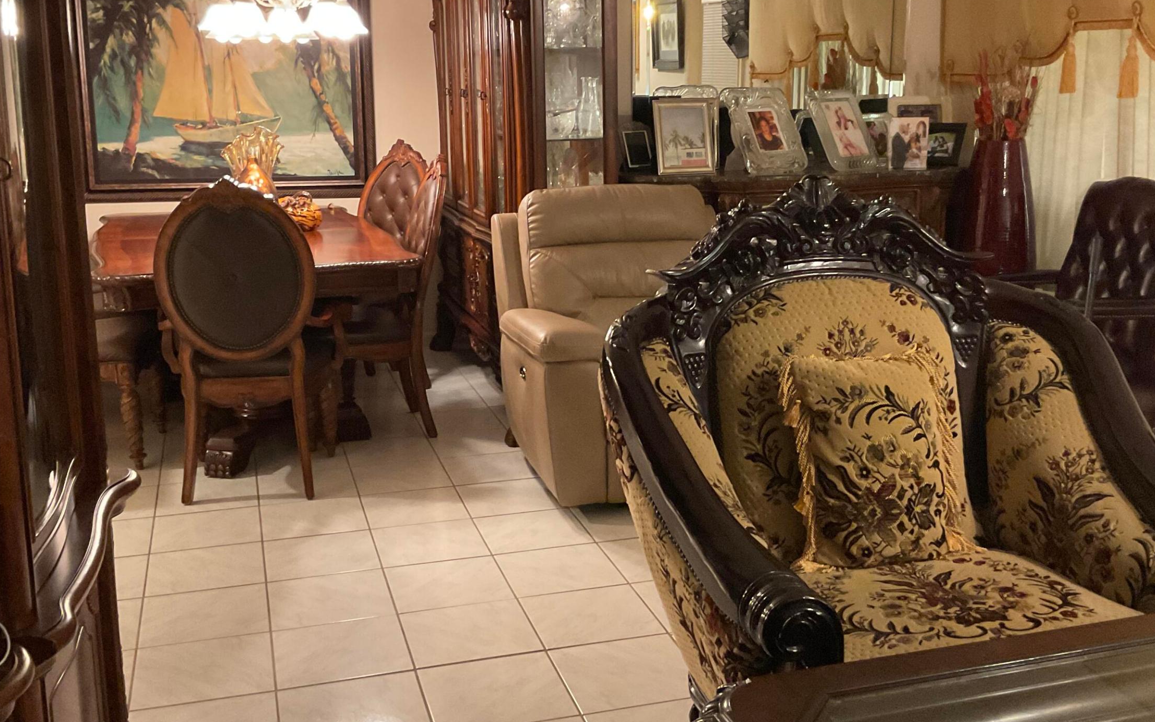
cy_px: 323
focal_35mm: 40
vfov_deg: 32.0
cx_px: 602
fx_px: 1259
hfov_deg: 49.3
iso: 320
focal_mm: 3
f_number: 1.8
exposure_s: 1/30
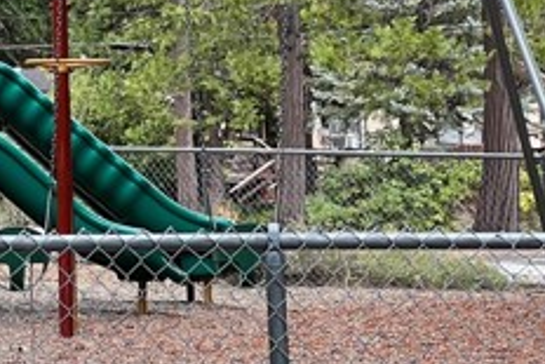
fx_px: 3348
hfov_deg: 9.2
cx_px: -115
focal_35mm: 221
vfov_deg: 6.2
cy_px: 0
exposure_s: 1/99
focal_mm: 9
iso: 64
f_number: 2.8
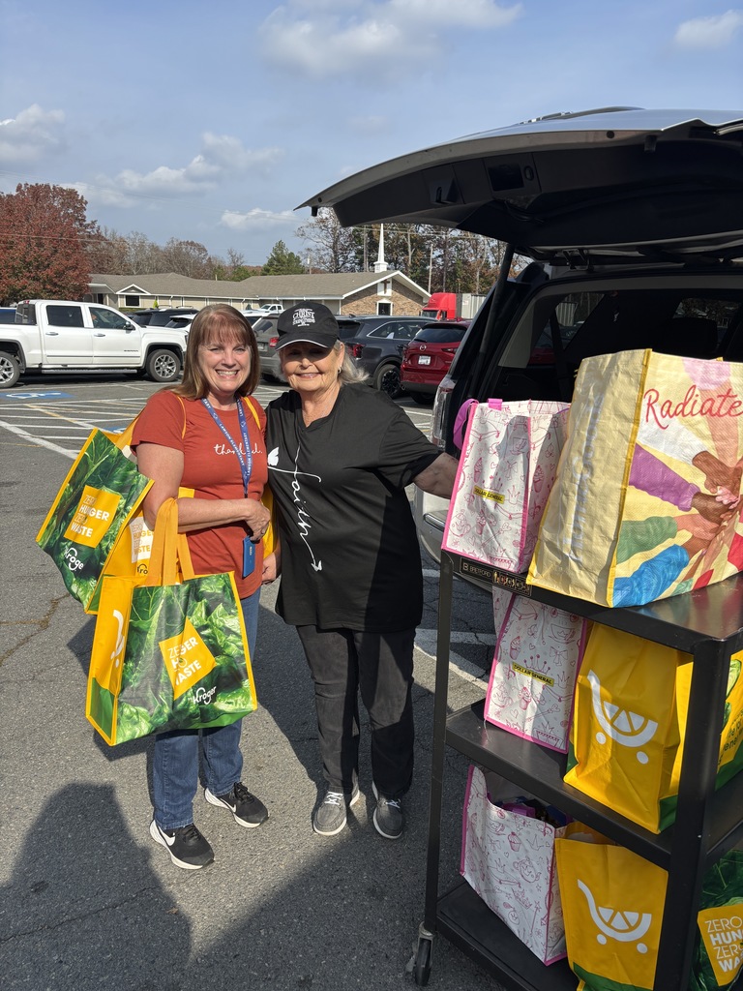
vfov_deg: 67.3
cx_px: 372
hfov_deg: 53.1
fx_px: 744
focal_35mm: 26
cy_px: 496
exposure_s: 1/3205
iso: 50
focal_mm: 5.96
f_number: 1.6
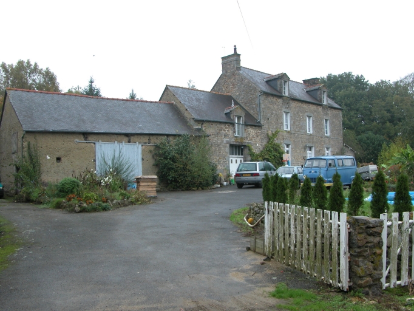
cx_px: 207
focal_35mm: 36
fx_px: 431
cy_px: 156
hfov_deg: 51.3
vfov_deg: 39.7
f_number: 3.6
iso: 100
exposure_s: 1/80.8
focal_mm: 9.2
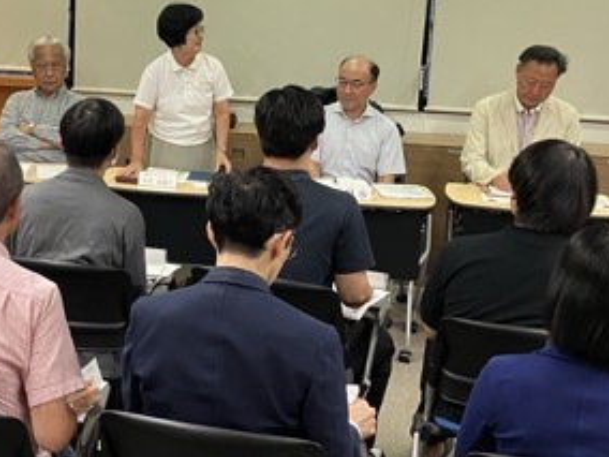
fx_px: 1108
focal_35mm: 63
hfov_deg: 30.1
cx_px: 139
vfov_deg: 23.2
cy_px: 148
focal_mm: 3.99
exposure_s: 1/50
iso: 64
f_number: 1.8
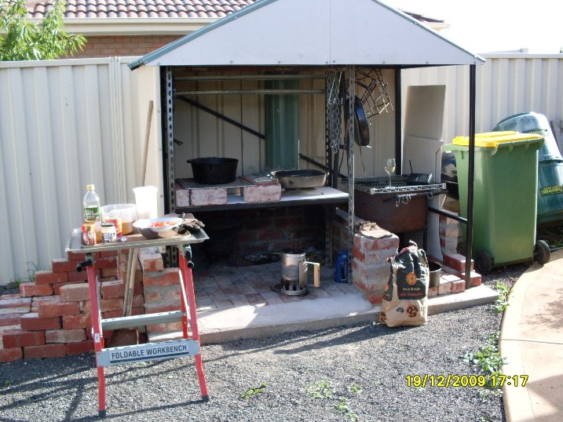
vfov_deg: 37.7
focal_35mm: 38
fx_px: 618
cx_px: 282
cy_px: 211
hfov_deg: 49.0
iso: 80
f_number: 2.8
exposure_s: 1/250
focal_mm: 6.3
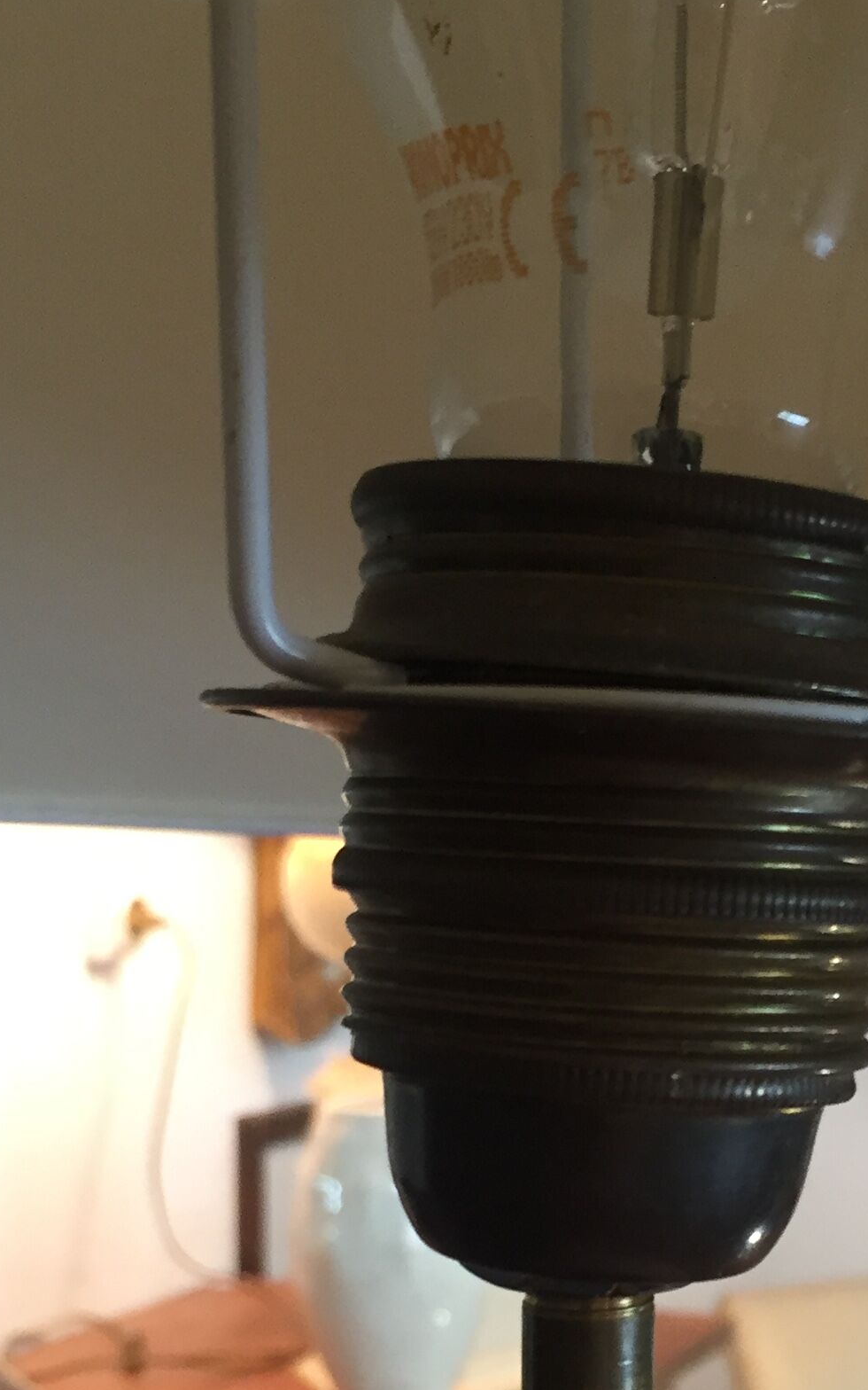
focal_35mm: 64
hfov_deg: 20.1
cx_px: 666
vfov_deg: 31.2
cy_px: 1116
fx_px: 2422
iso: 125
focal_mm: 4.15
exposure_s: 1/33
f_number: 2.2
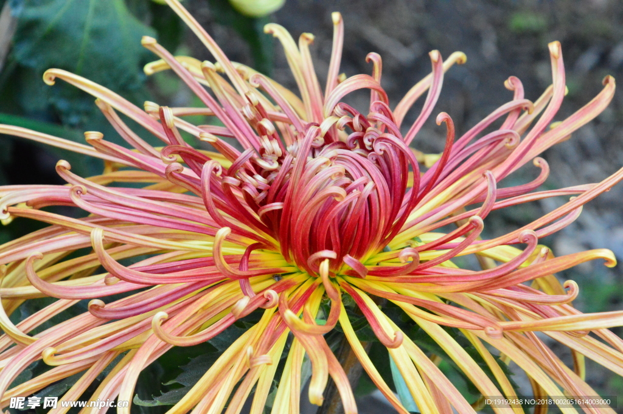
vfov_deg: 4.6
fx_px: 5187
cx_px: 312
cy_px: 207
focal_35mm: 300
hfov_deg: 6.9
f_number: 16
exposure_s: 1/250
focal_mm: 200
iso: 4500
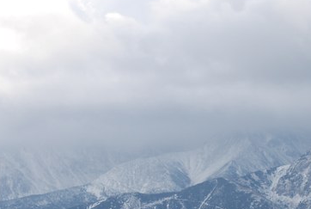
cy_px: 204
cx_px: 238
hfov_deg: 8.8
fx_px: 2008
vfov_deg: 5.9
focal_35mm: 232
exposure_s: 1/200
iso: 250
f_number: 9
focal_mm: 70
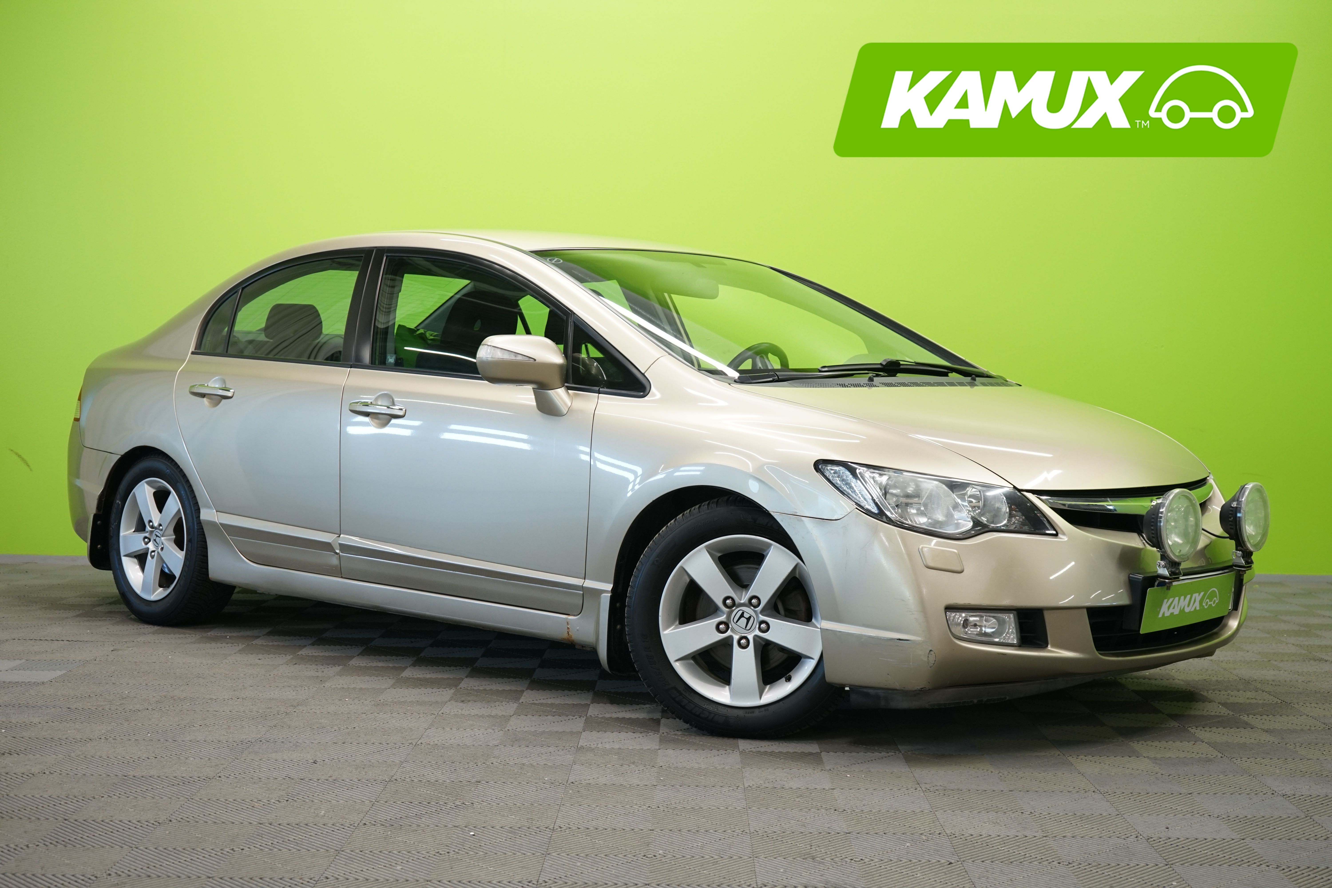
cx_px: 666
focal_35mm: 48
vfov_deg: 28.1
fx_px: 1776
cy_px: 444
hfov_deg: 41.1
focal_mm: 48
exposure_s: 1/50
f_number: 5.6
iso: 800
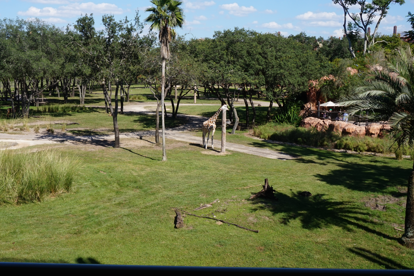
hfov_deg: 44.2
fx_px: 506
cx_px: 160
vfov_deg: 30.5
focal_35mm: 44
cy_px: 130
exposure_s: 1/80
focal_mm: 22
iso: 100
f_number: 14
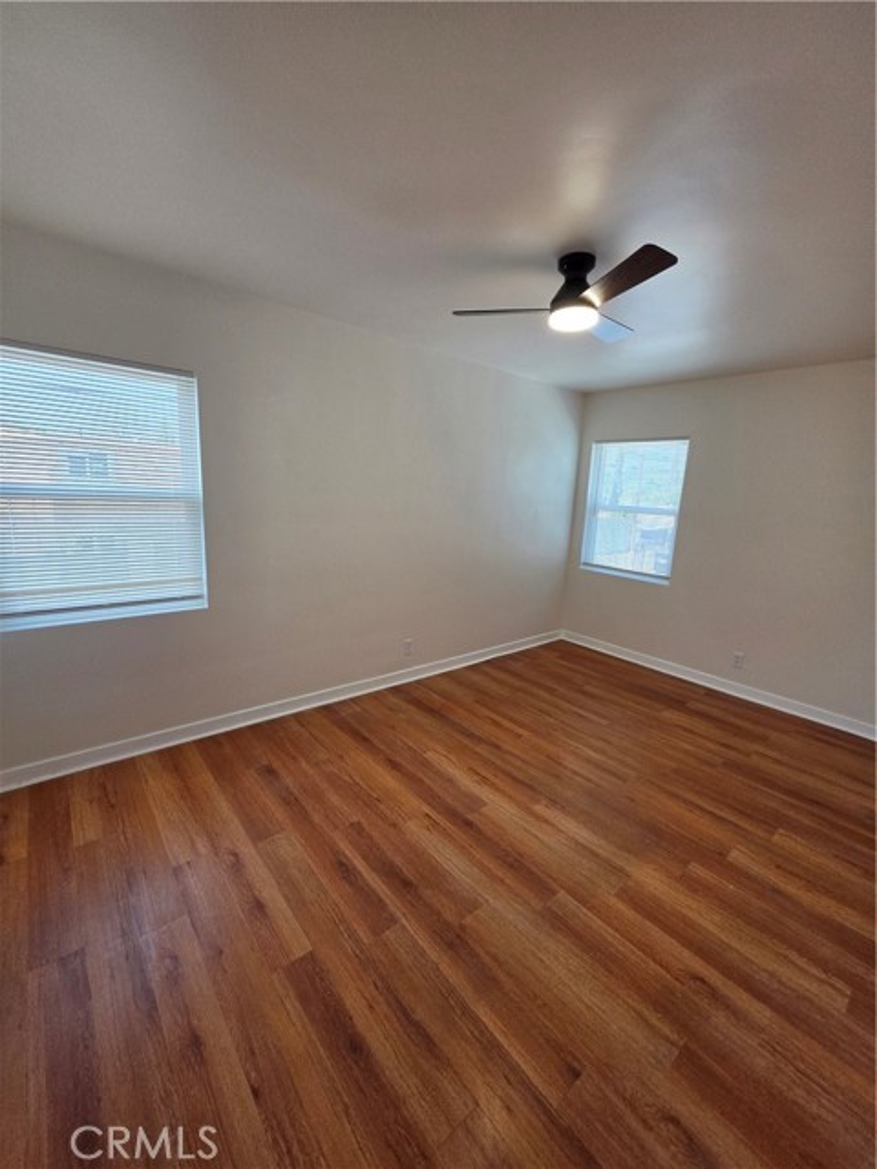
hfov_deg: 89.9
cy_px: 584
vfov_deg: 106.2
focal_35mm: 13
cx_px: 438
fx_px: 439
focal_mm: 2.2
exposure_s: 1/120
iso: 64
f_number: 1.9
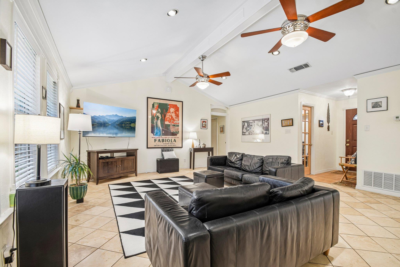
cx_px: 200
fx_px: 167
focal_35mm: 15
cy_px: 134
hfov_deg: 100.4
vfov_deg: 77.3
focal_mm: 10
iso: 400
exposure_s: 1/4
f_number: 8
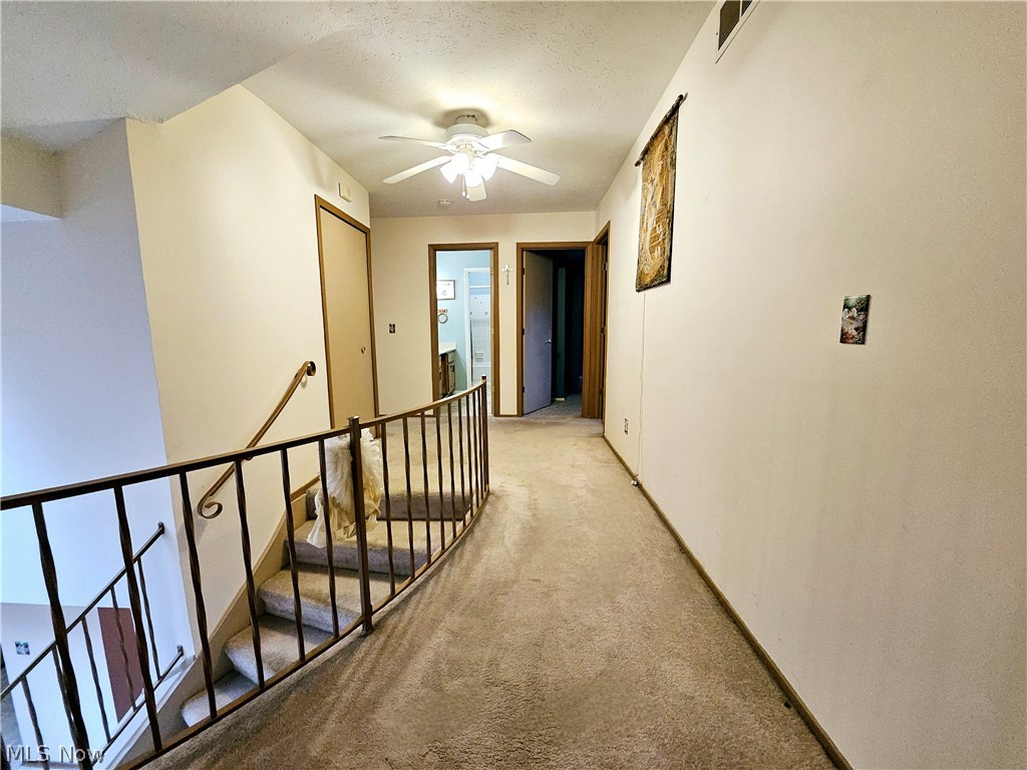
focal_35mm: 13
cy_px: 385
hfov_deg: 106.2
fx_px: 386
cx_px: 514
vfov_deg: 89.9
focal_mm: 1.74
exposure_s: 1/60.2
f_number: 2.2
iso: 320
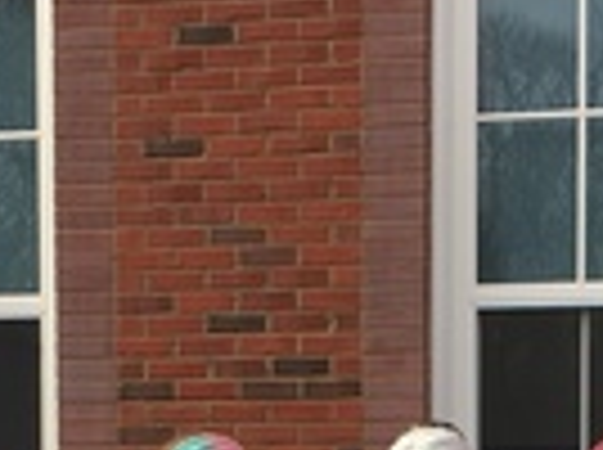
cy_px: 796
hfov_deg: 12.7
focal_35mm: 156
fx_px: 2713
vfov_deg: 9.1
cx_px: 441
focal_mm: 4.15
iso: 25
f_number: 2.2
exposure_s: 1/630
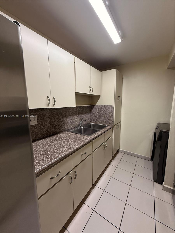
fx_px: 94
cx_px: 88
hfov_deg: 85.7
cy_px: 116
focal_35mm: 14
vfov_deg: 102.1
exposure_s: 1/120
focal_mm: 2.22
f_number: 2.2
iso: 125
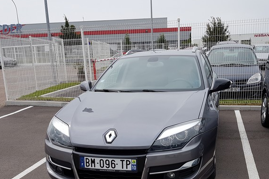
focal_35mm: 38
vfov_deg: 34.2
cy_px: 138
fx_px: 284
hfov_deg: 50.6
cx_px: 147
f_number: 1.7
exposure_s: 1/1456
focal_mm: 4.2
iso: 40
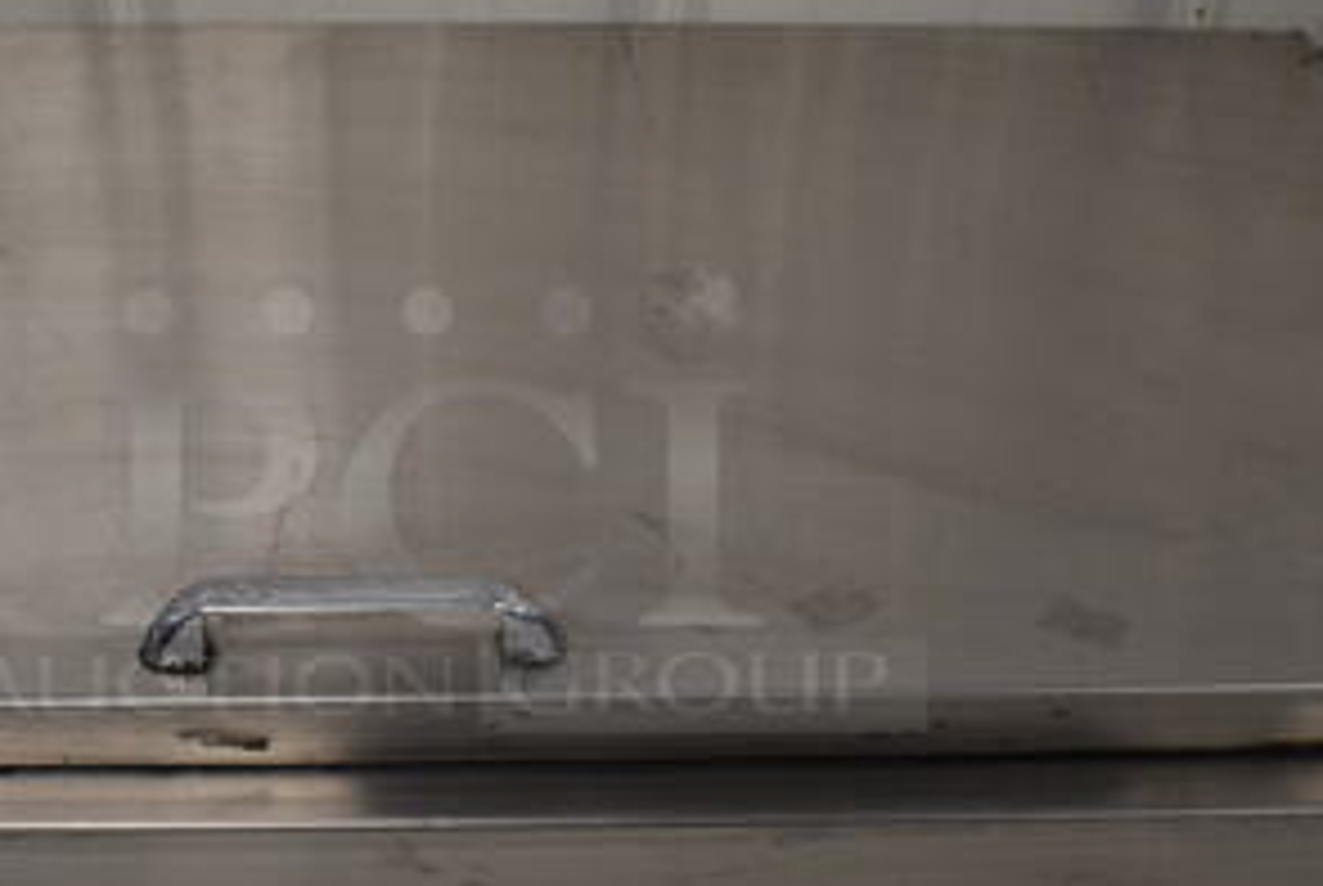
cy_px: 495
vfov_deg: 24.3
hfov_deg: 35.2
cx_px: 428
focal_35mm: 56
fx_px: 2061
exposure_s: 1/250
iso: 640
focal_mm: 18
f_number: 3.5
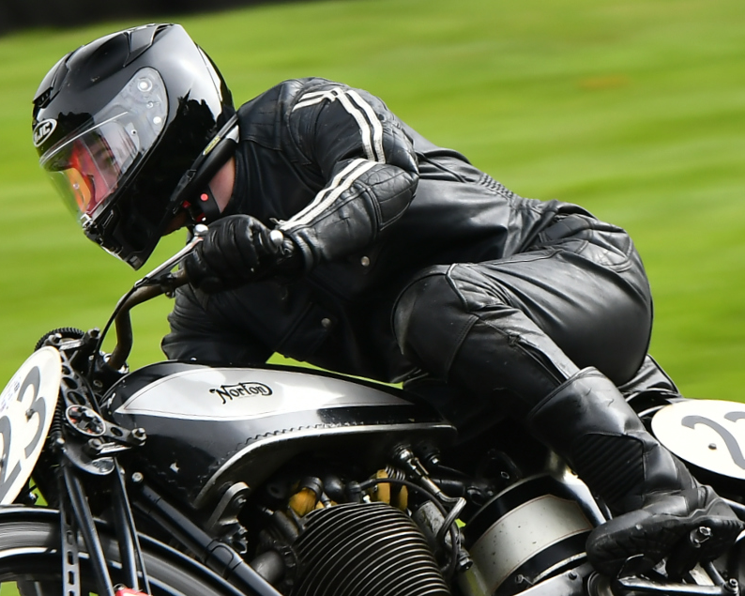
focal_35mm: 623
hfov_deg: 3.1
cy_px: 459
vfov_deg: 2.5
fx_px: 13738
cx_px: 481
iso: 360
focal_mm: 185
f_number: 6.3
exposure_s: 1/200
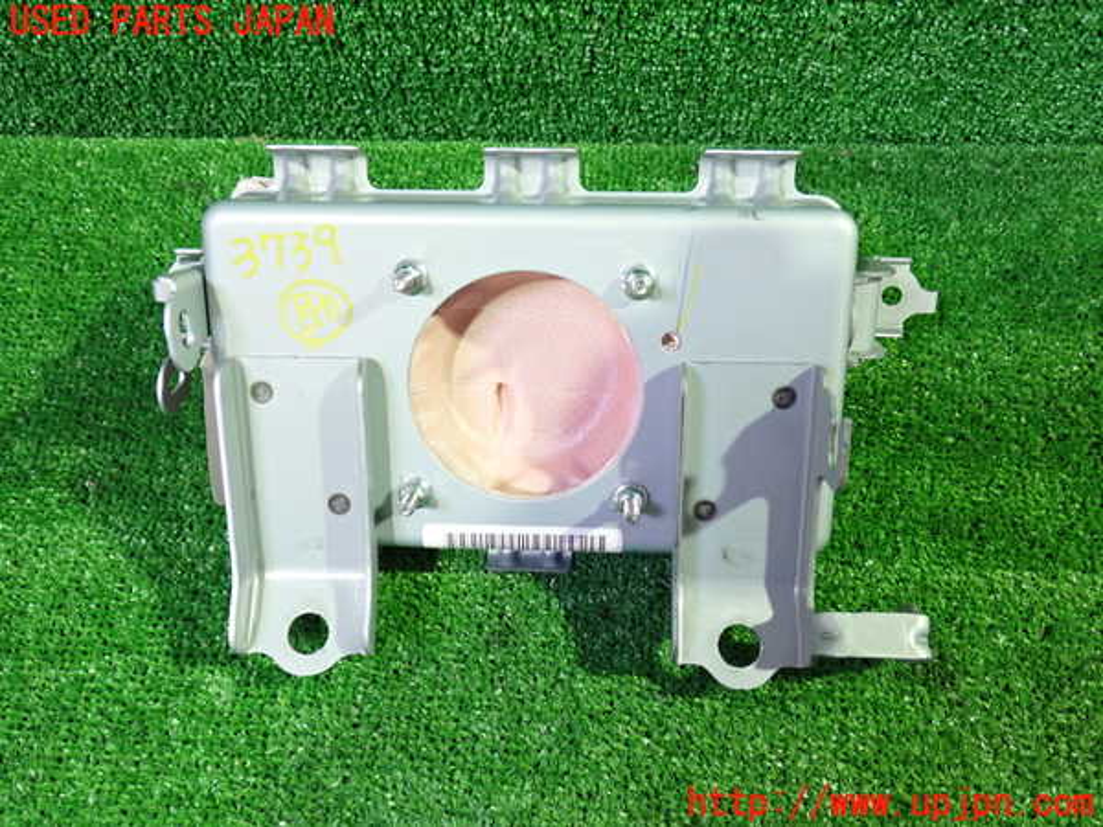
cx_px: 552
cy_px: 414
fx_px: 956
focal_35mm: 30
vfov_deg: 46.8
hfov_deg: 60.0
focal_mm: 5.4
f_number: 2.3
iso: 640
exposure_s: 1/30
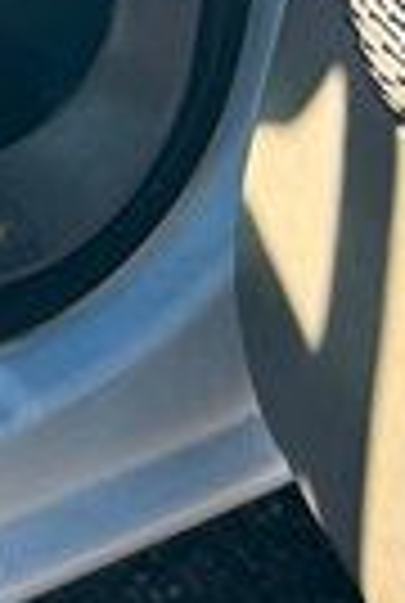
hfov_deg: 6.1
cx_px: -873
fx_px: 3458
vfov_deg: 9.6
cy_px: -356
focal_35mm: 206
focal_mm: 5.7
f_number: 1.5
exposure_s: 1/1252
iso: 50
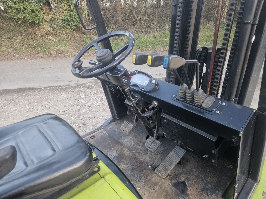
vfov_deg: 58.9
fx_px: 177
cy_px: 100
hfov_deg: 73.9
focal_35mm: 23
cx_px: 133
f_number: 1.8
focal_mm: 5.4
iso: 320
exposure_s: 1/100
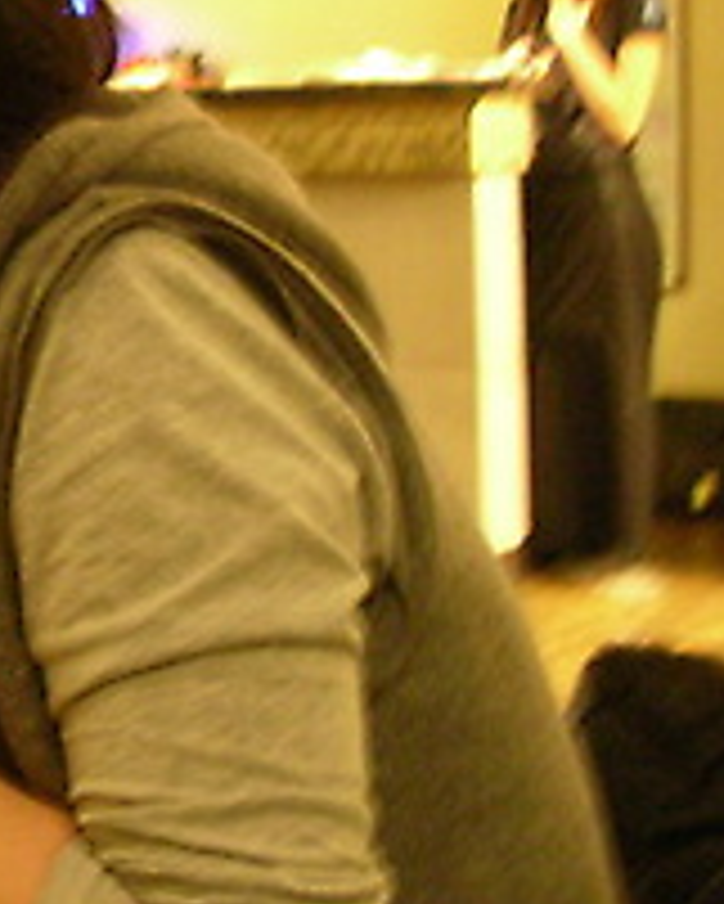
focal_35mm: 102
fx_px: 2730
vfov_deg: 18.6
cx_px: -517
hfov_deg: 13.7
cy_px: 198
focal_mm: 5.8
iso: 200
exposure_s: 1/3.3
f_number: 3
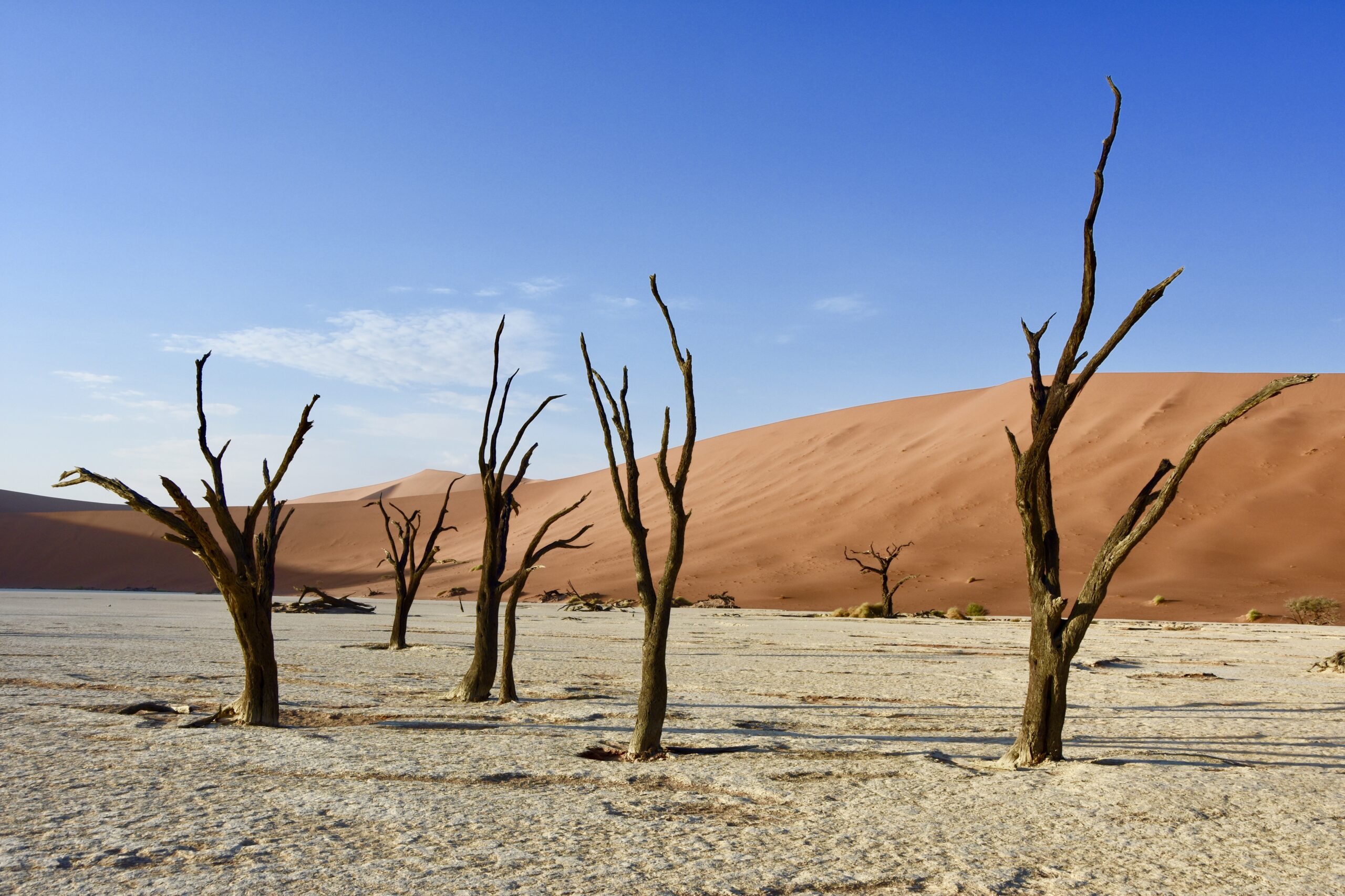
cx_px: 672
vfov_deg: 43.6
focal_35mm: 30
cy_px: 448
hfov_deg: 61.9
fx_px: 1121
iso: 200
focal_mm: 20
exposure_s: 1/320
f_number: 9
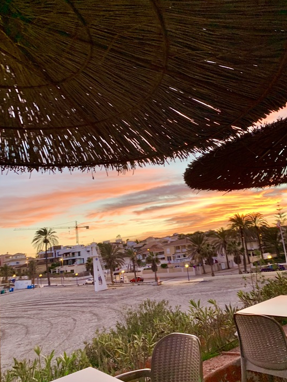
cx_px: 152
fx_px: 309
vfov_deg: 63.4
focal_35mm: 28
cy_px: 184
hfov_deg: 49.7
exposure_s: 1/108
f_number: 1.8
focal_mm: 4.25
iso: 100
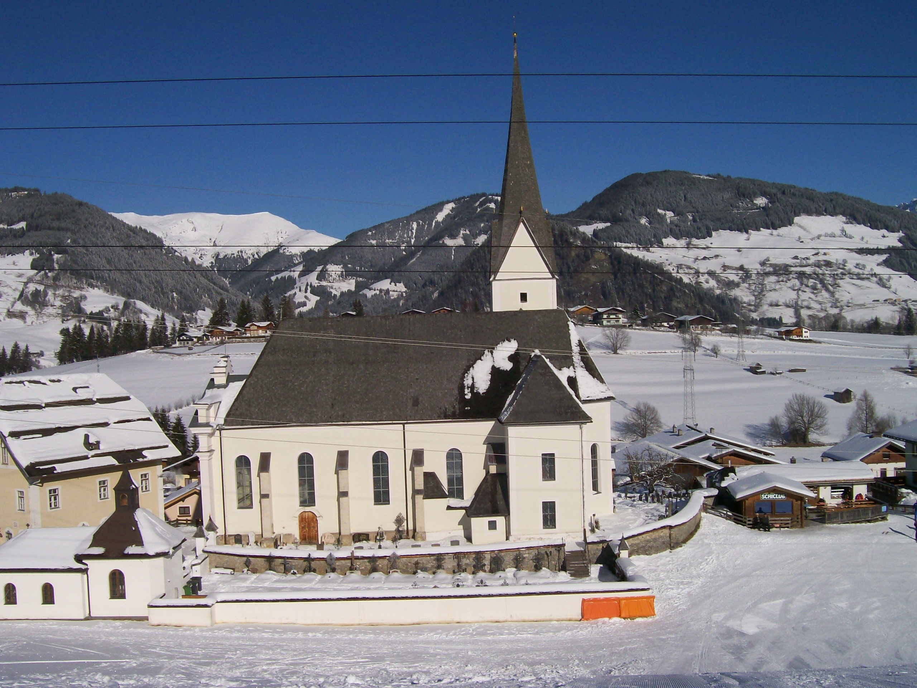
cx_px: 458
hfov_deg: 51.4
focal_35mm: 36
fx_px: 954
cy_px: 344
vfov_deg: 39.7
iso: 80
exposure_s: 1/1401
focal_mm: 6
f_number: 4.8
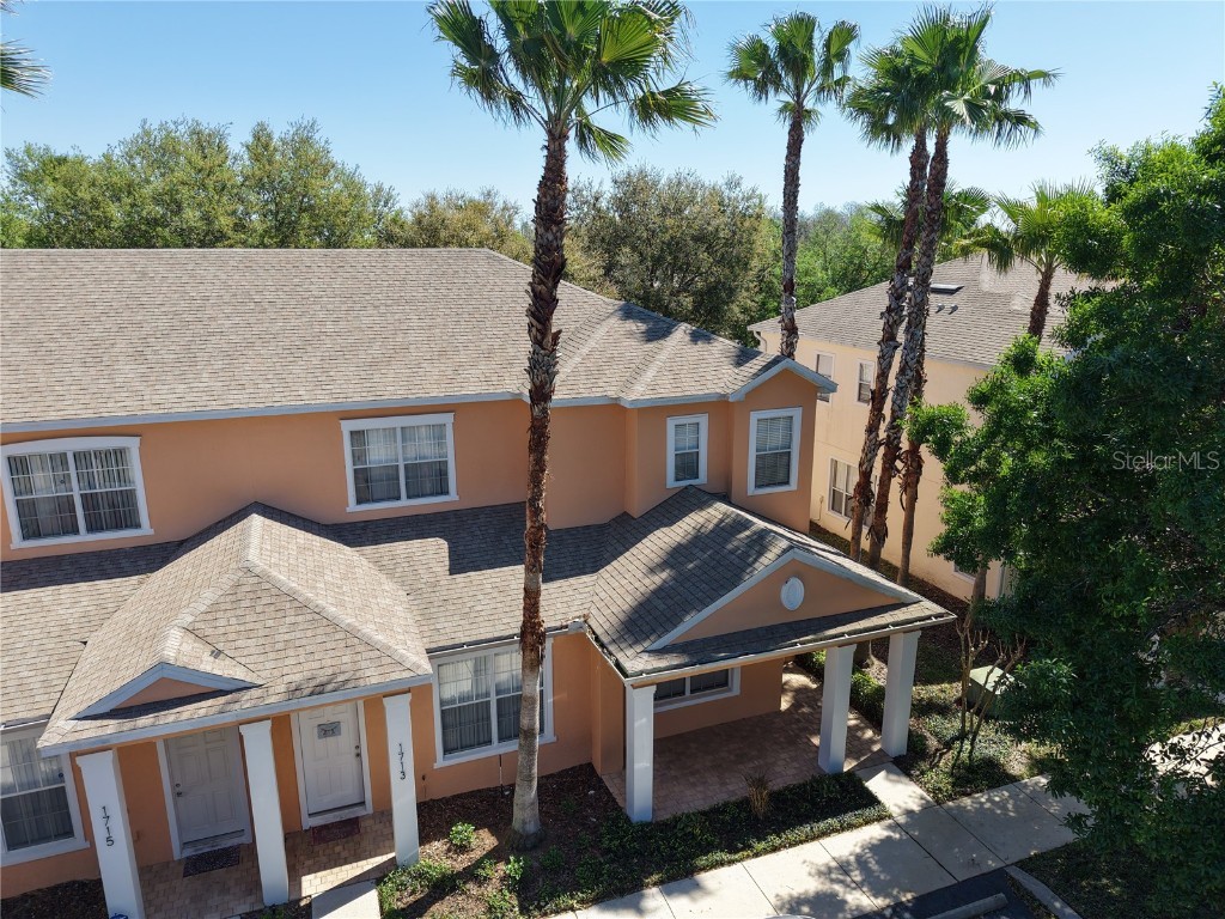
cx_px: 612
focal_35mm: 24
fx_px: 849
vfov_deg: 56.8
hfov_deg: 71.6
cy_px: 460
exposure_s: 1/3200
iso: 200
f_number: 1.8
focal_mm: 8.67
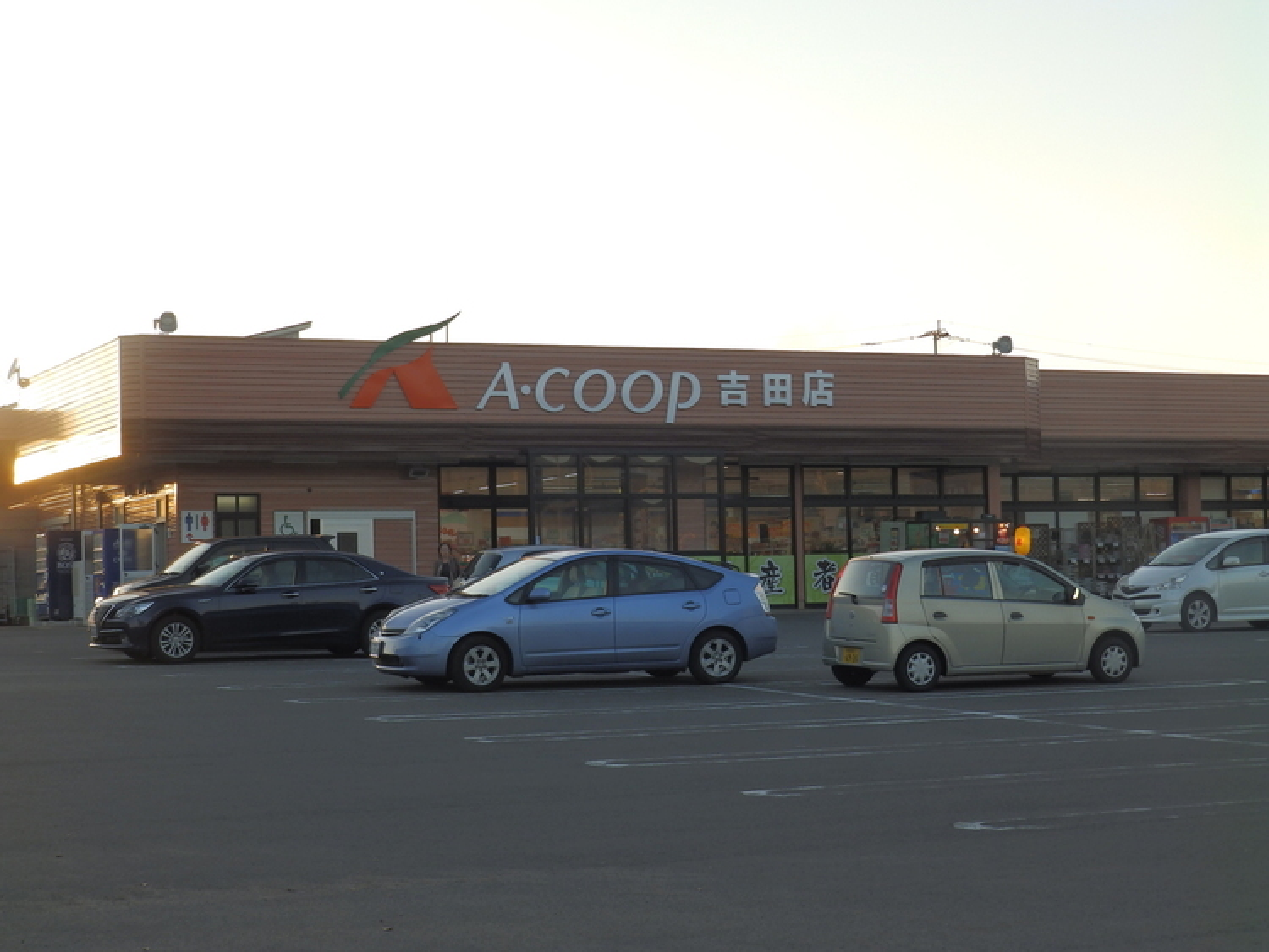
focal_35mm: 68
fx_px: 2494
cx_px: 634
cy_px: 476
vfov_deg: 21.6
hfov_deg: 28.6
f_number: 4.7
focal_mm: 12.2
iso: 80
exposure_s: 1/100
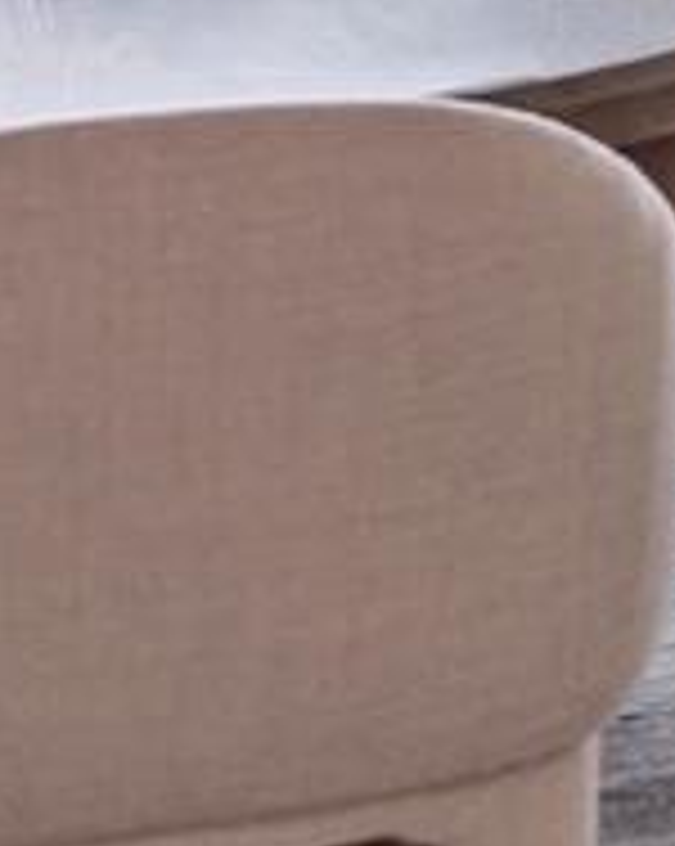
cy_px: -558
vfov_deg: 9.7
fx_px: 4802
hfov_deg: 6.7
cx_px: 2470
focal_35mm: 192
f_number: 4
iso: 400
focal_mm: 24
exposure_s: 1/60
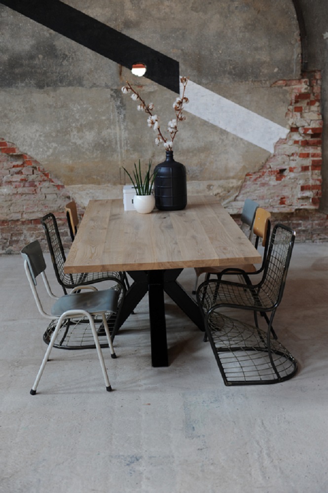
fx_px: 657
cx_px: 164
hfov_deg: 28.0
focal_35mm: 48
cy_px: 246
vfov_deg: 41.1
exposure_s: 1/40
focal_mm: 48
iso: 400
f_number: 3.5
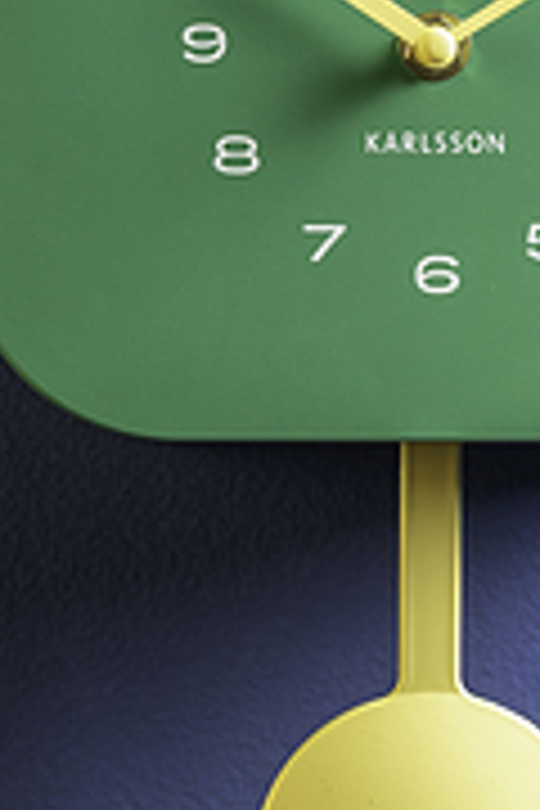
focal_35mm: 577
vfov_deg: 3.6
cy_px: 88
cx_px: -63
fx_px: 12981
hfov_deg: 2.4
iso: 100
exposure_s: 1/125
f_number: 9
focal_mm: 120
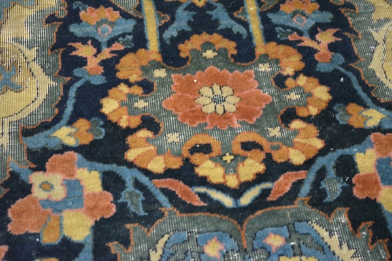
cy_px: 130
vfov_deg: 19.7
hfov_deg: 29.2
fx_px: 751
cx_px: 196
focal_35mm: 69
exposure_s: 1/30
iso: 3200
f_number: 5.3
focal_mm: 46
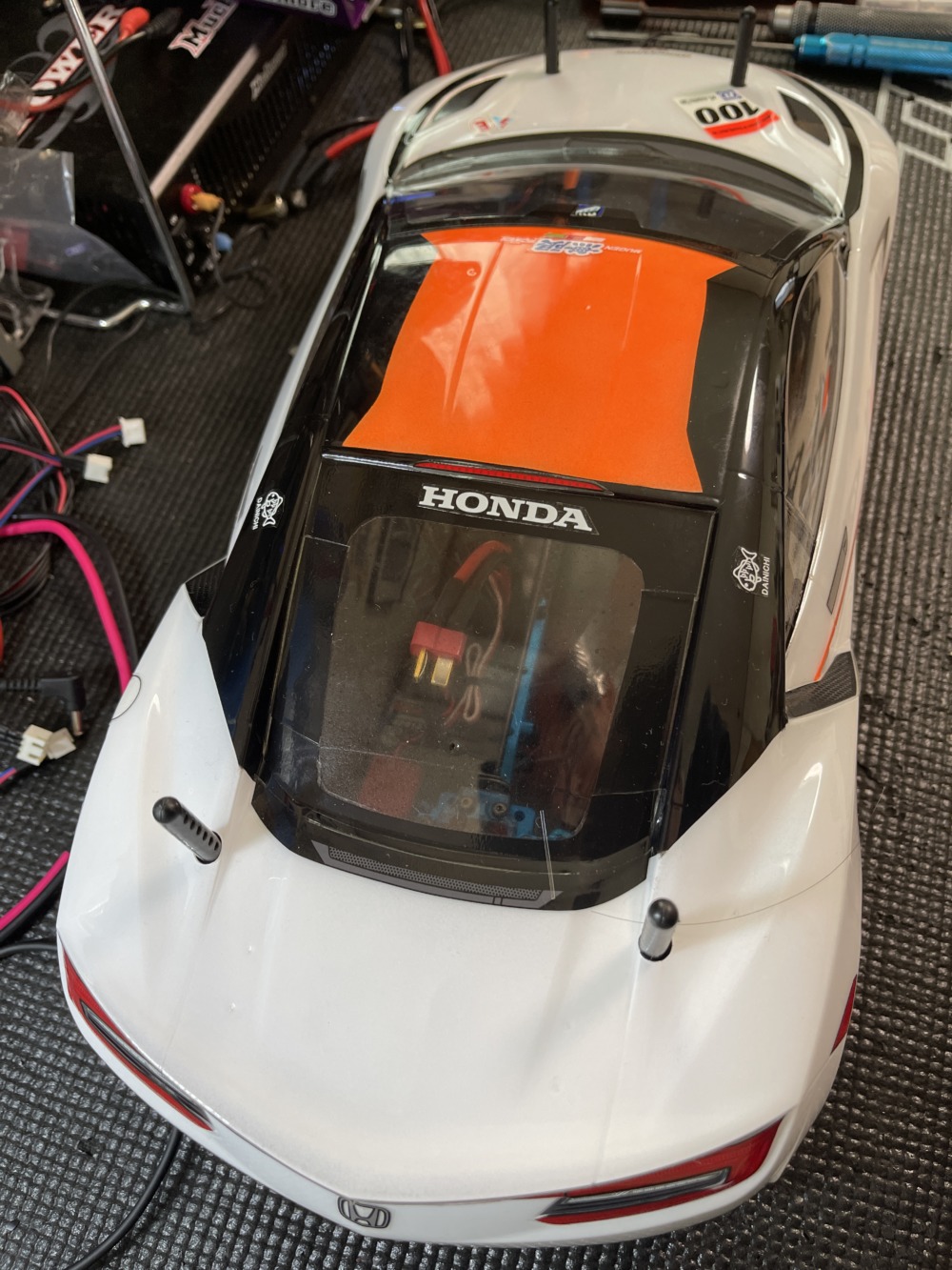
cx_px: 476
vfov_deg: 69.4
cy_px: 635
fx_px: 917
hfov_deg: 54.9
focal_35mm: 25
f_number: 1.6
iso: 125
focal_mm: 5.1
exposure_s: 1/100
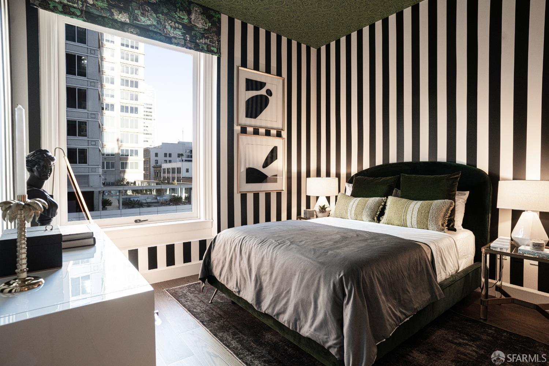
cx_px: 274
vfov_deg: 67.4
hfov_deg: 90.0
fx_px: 274
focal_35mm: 18
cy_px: 183
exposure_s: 1/10
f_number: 5
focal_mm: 18
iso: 100
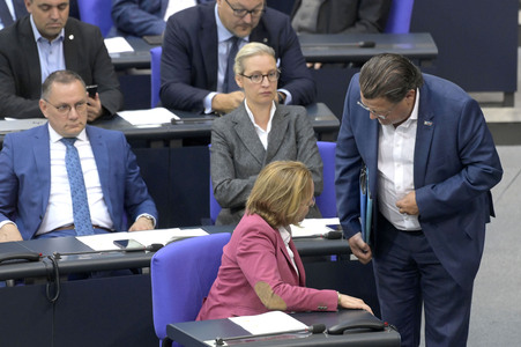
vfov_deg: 3.9
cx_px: 260
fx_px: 5061
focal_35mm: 350
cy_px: 174
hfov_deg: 5.9
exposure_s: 1/400
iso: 8000
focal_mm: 350
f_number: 5.6
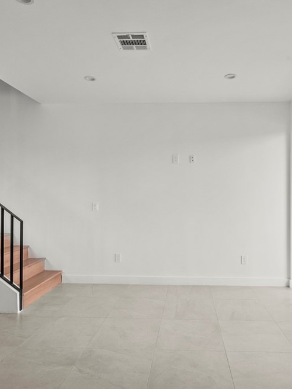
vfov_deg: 71.6
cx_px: 175
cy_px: 195
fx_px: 270
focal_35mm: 24
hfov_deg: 56.4
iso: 2000
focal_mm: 16
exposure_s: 1/25
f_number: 8
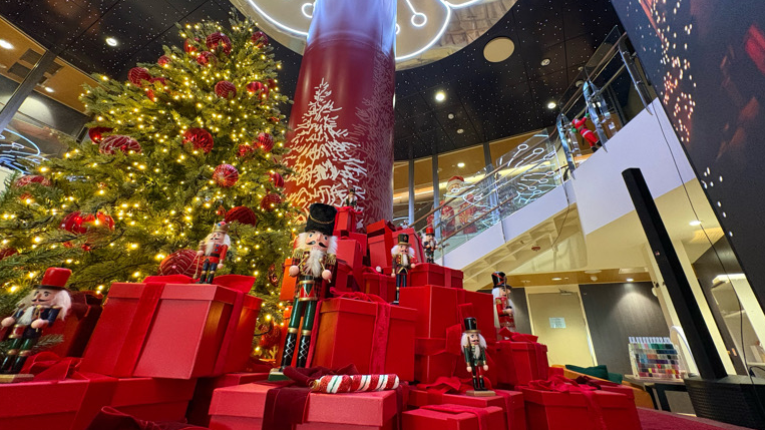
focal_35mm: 16
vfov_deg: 66.5
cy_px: 175
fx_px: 325
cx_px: 386
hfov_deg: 99.4
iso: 640
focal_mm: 2.22
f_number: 2.2
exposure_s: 1/60
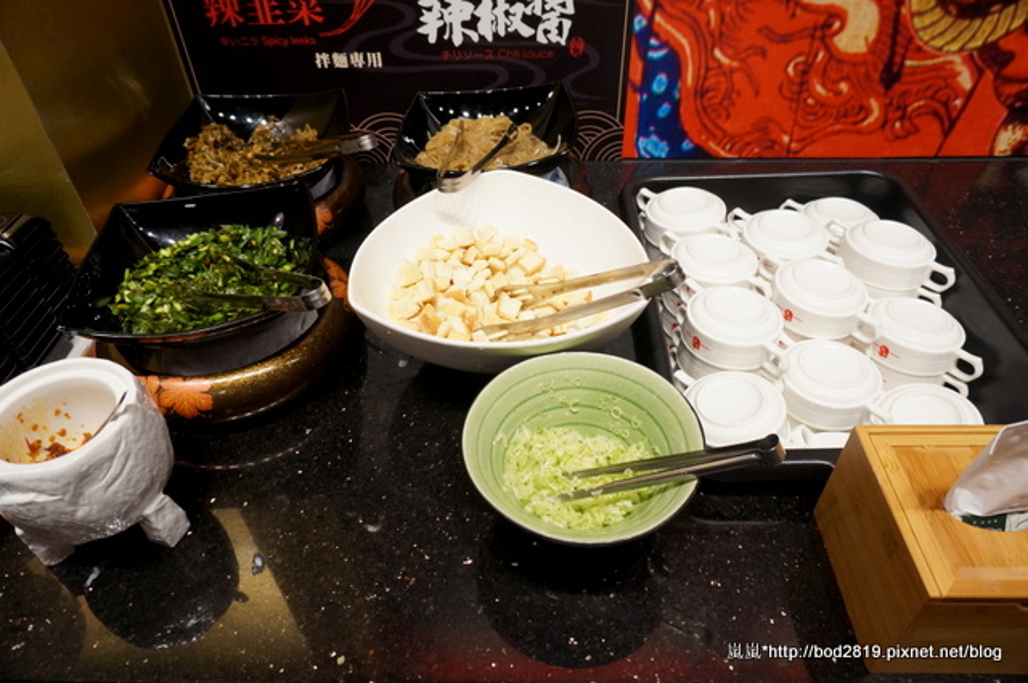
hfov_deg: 73.8
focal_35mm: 24
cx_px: 514
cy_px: 342
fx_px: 684
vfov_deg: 53.0
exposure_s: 1/160
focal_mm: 16
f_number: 4
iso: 1000
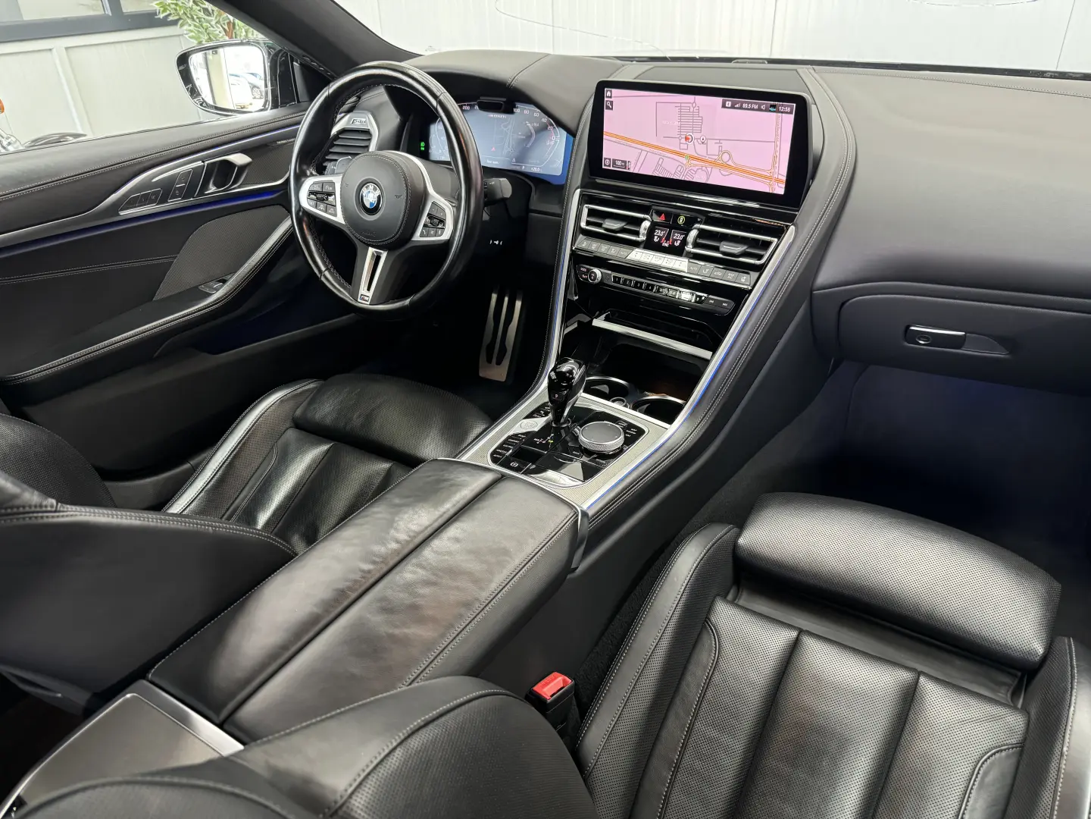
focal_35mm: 24
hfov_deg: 71.6
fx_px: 756
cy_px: 410
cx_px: 546
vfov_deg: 56.8
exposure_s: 1/50
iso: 500
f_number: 1.78
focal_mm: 6.76
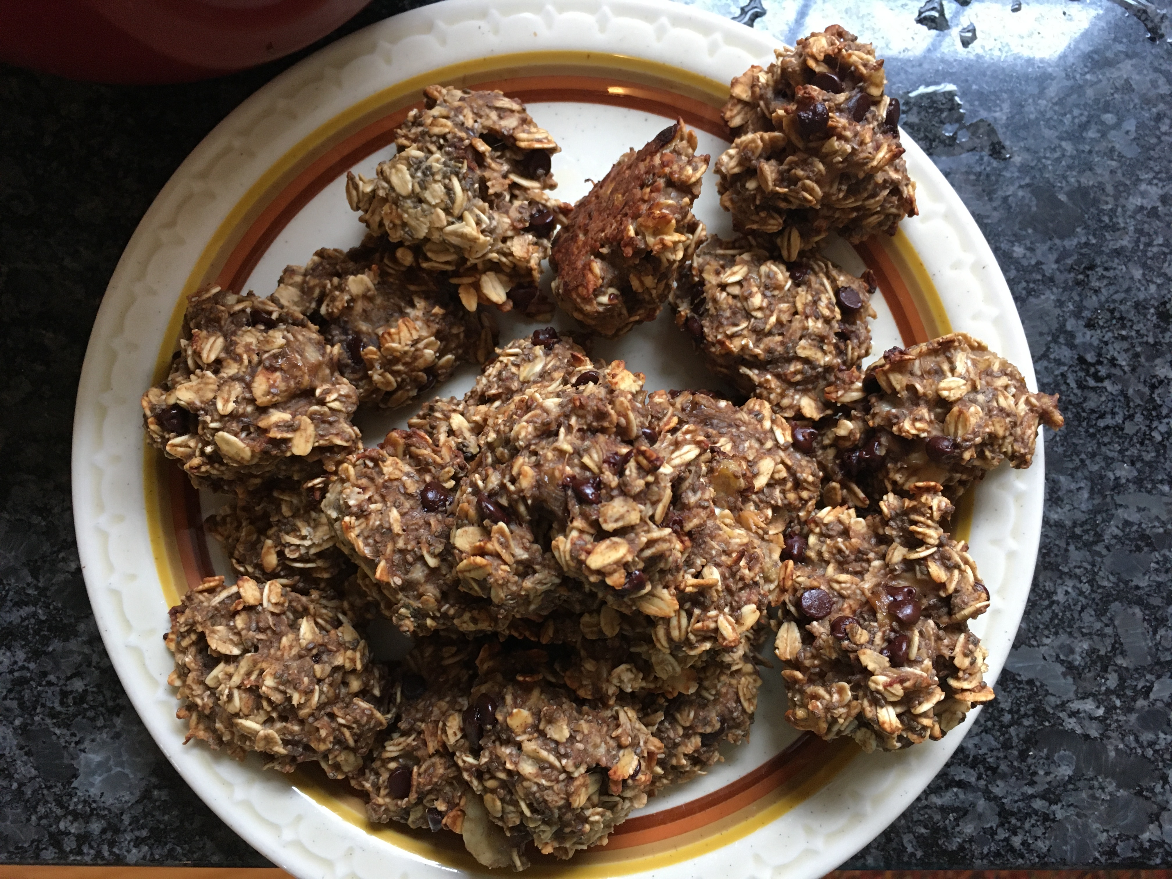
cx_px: 586
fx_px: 982
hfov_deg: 61.7
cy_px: 440
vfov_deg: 48.2
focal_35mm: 29
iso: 125
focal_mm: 4.15
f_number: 2.2
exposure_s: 1/30
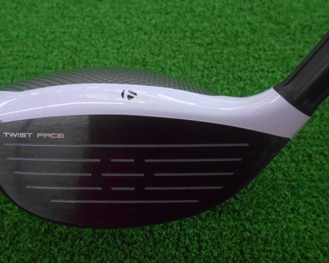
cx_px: 136
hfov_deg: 56.9
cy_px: 132
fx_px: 302
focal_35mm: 31
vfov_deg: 47.1
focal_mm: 4.6
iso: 800
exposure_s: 1/160
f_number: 3.2
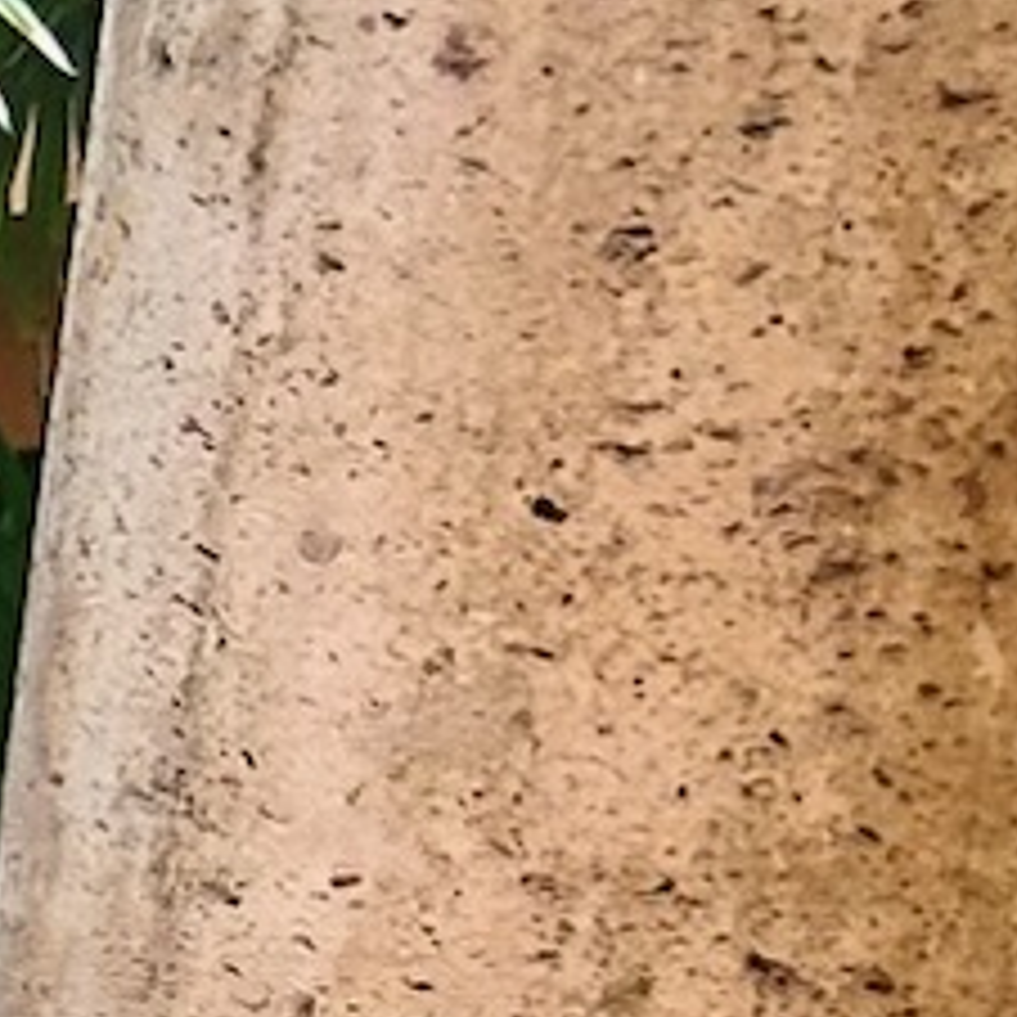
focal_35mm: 208
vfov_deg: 8.0
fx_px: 6914
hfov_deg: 6.6
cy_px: 2151
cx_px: -3110
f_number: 1.5
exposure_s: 1/121
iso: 64
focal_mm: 5.7
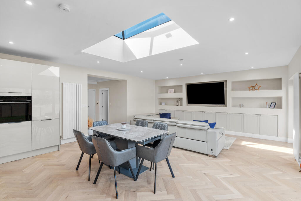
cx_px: 150
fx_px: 134
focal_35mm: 16
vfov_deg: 73.8
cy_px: 100
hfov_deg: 96.7
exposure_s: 1/10
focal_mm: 16
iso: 250
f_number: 9
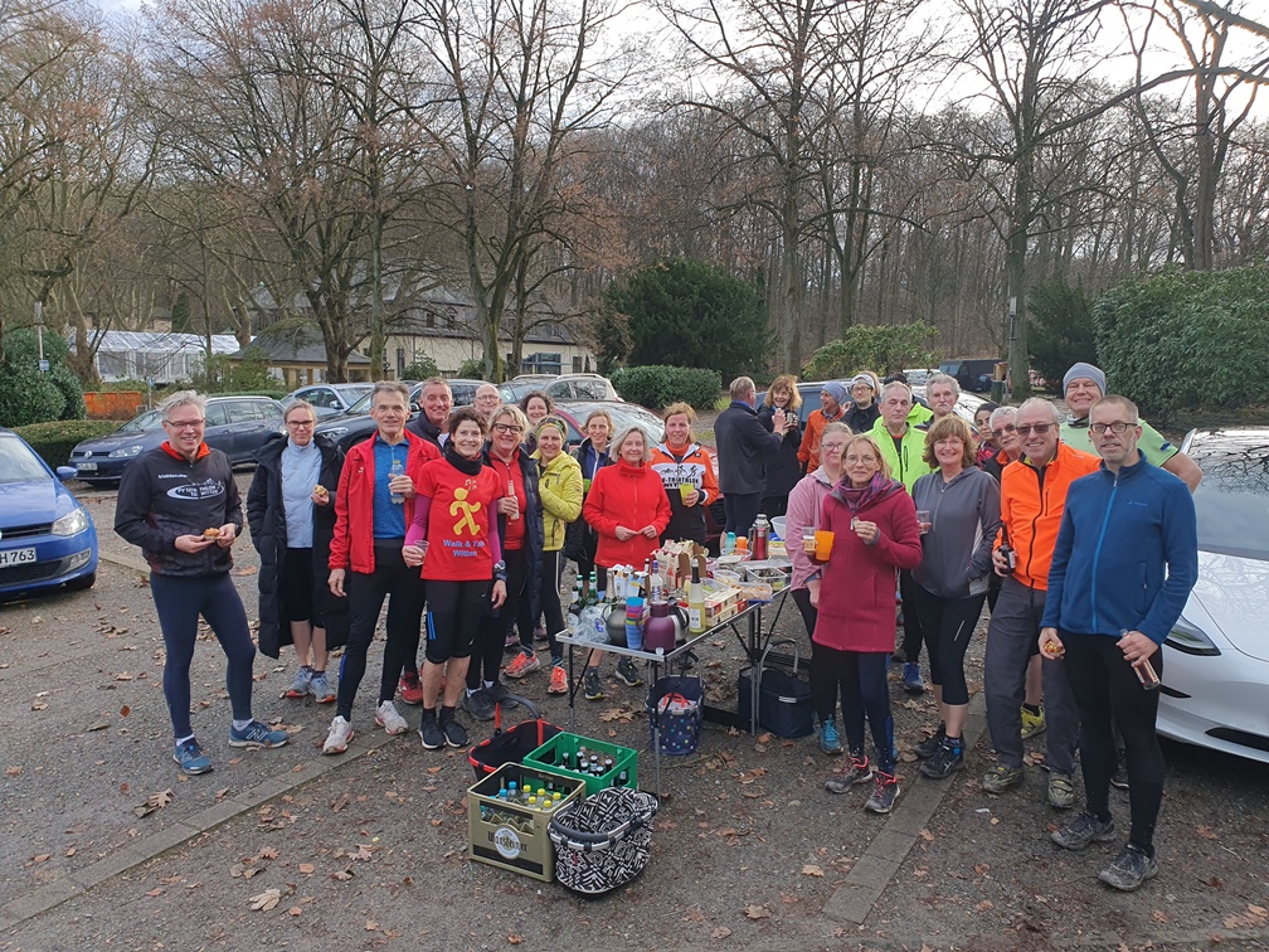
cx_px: 634
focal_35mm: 26
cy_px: 476
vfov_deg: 53.1
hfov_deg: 67.3
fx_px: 953
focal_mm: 4.32
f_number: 2.4
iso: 50
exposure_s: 1/622
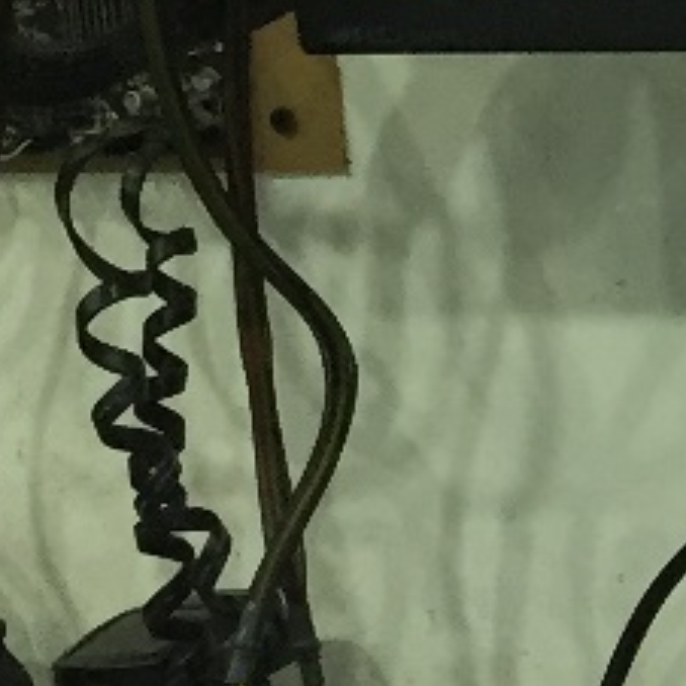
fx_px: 4148
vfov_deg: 9.4
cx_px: 1588
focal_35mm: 185
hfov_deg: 8.7
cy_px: 461
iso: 64
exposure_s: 1/33
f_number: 2.2
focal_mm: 4.15
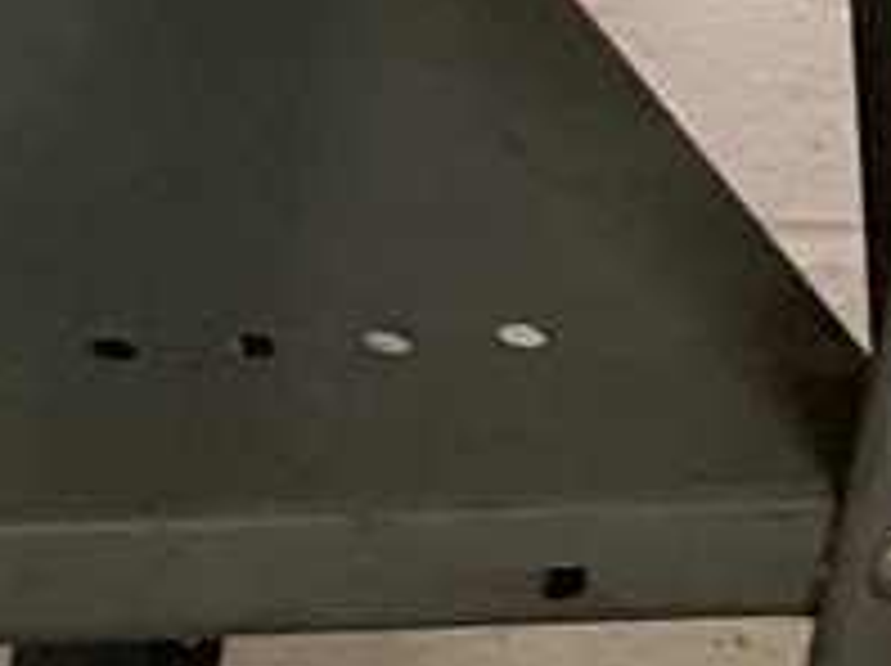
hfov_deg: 7.5
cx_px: -1613
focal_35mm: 237
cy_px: -1060
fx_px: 6093
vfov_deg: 5.9
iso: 320
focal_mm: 3.3
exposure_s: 1/50
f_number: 2.4
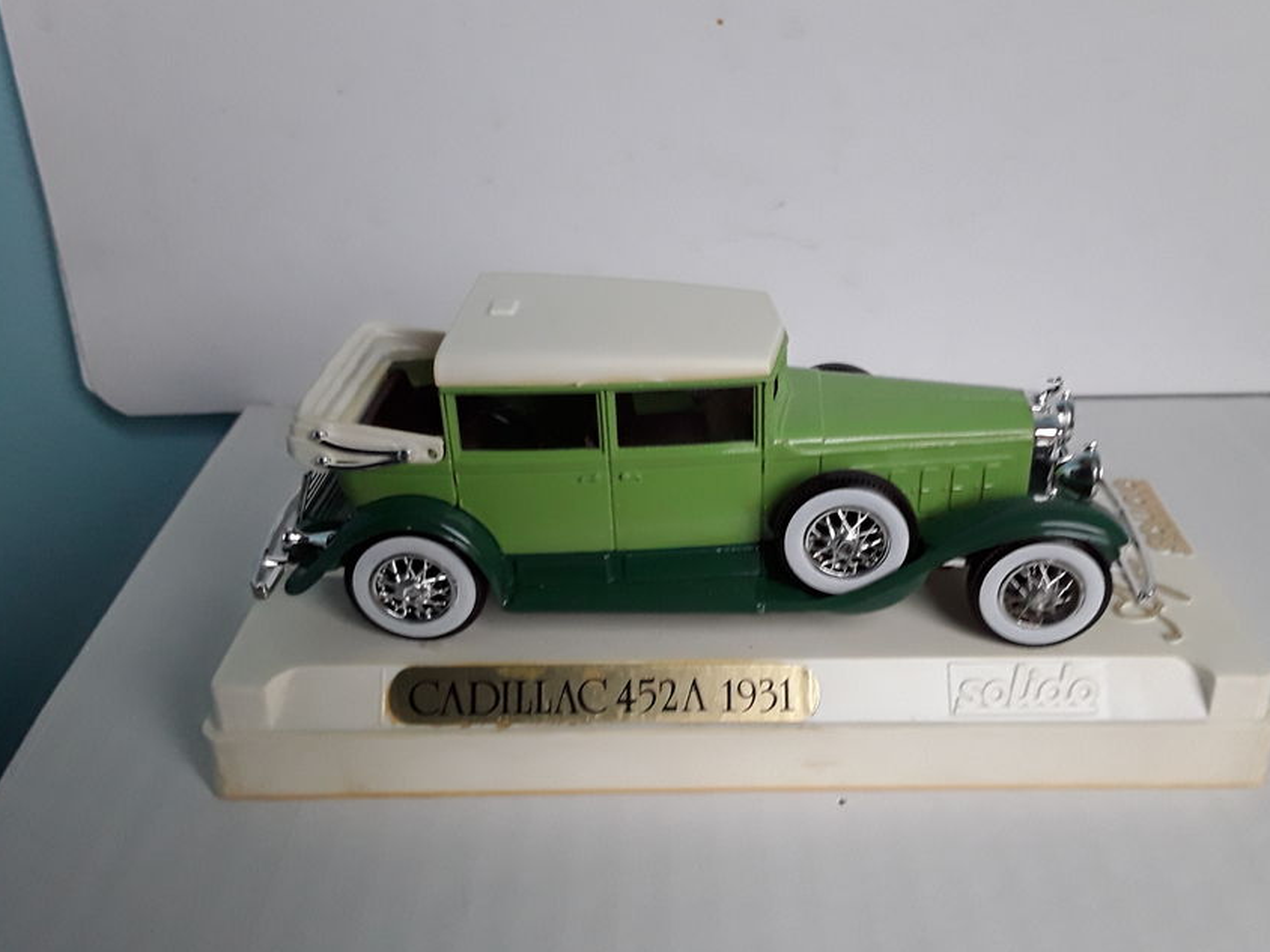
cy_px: 486
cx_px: 734
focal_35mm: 32
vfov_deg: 44.2
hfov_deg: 56.6
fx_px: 1174
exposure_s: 1/33
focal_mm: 2.91
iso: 125
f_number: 1.9
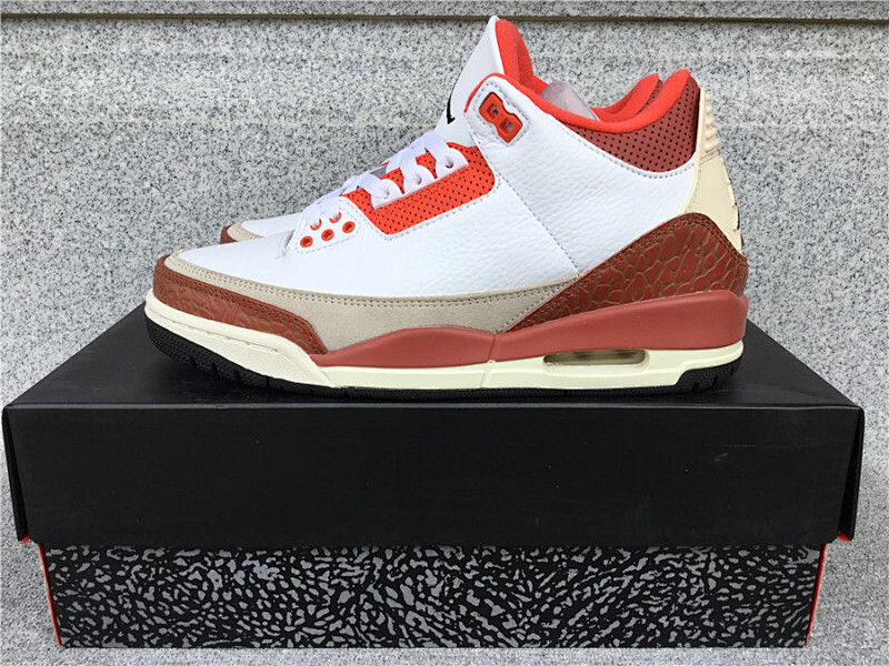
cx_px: 444
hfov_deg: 58.4
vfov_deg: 45.4
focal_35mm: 31
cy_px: 333
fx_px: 796
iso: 25
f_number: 2.4
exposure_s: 1/399
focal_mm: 3.3
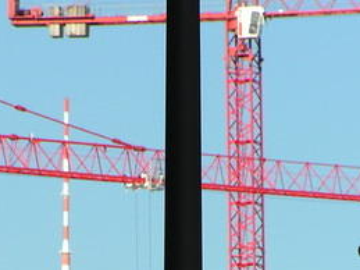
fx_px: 6663
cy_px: 312
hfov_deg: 3.1
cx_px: 153
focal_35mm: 641
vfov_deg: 2.3
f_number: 5
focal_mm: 43
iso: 50
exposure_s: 1/400
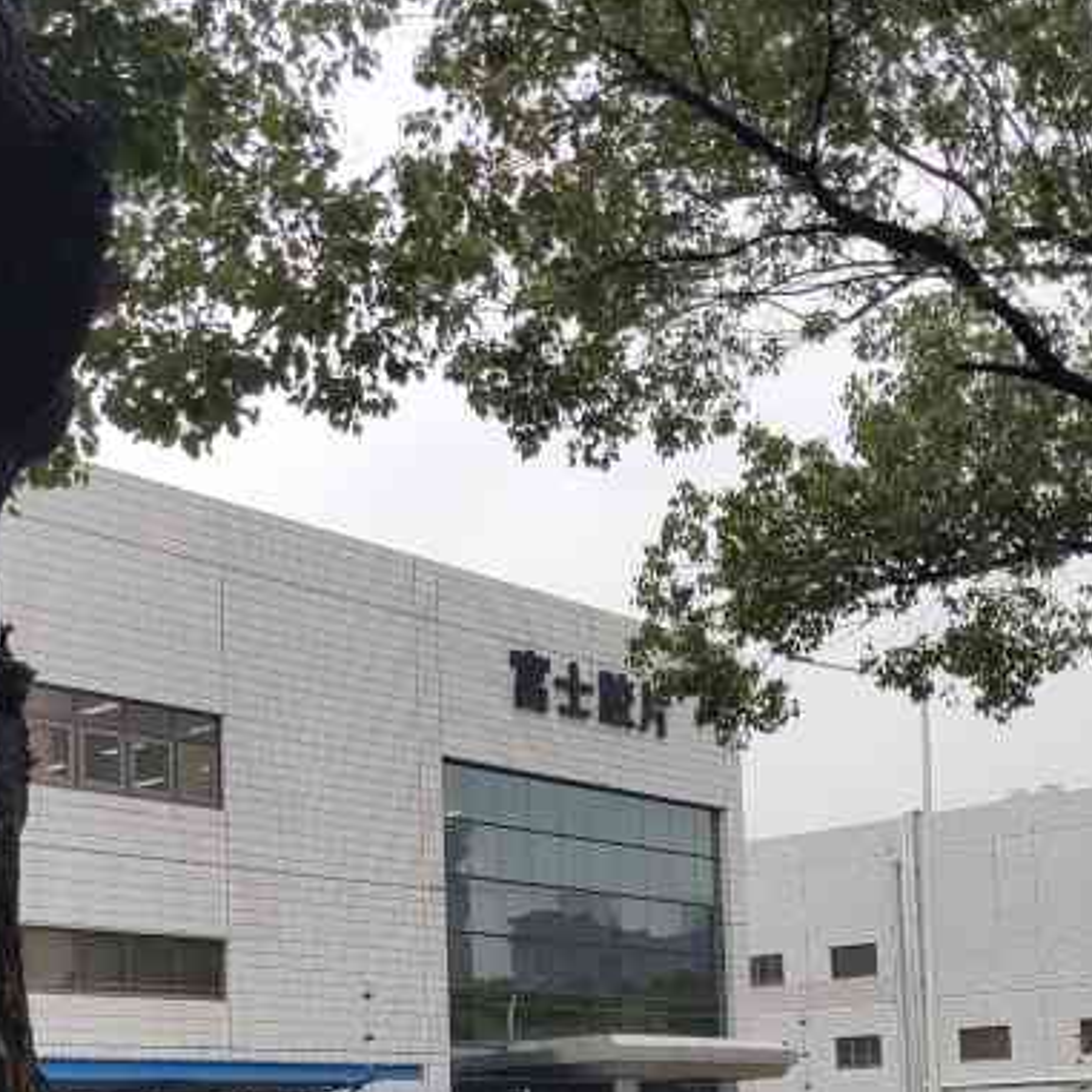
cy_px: 933
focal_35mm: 65
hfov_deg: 26.5
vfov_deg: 25.8
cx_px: 547
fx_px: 2320
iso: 50
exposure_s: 1/714
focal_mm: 4.35
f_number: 1.8
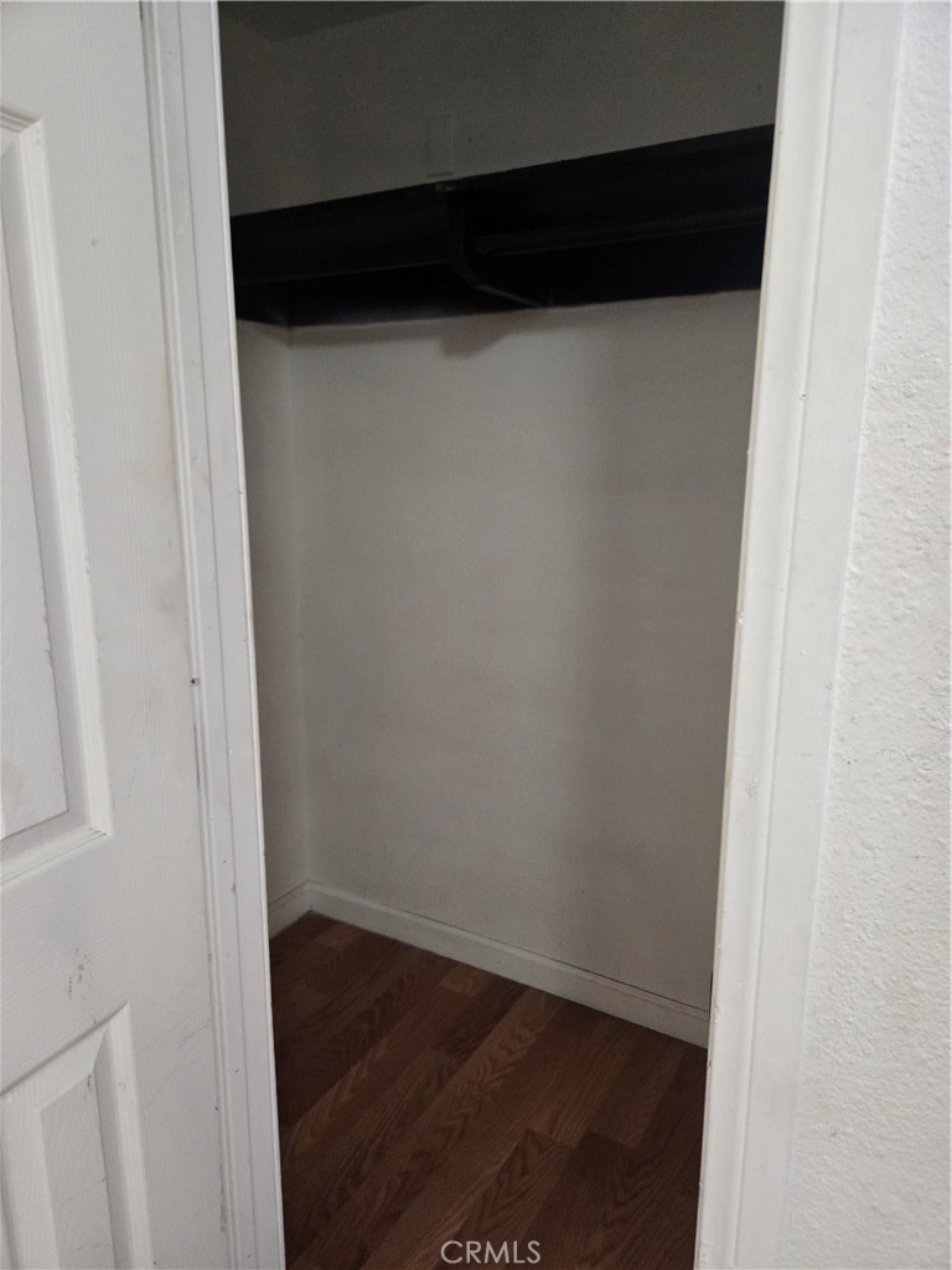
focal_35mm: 23
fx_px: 843
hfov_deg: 58.9
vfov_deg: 73.9
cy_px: 635
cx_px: 476
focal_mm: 5.4
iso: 500
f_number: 1.8
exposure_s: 1/60
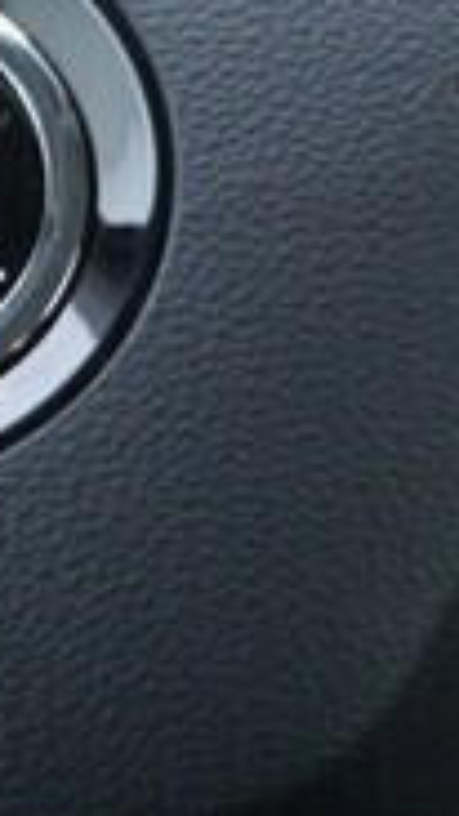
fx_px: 6423
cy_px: 18
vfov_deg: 7.2
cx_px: -209
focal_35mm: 297
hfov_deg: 4.1
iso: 200
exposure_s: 1/40
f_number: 2.8
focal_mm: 24
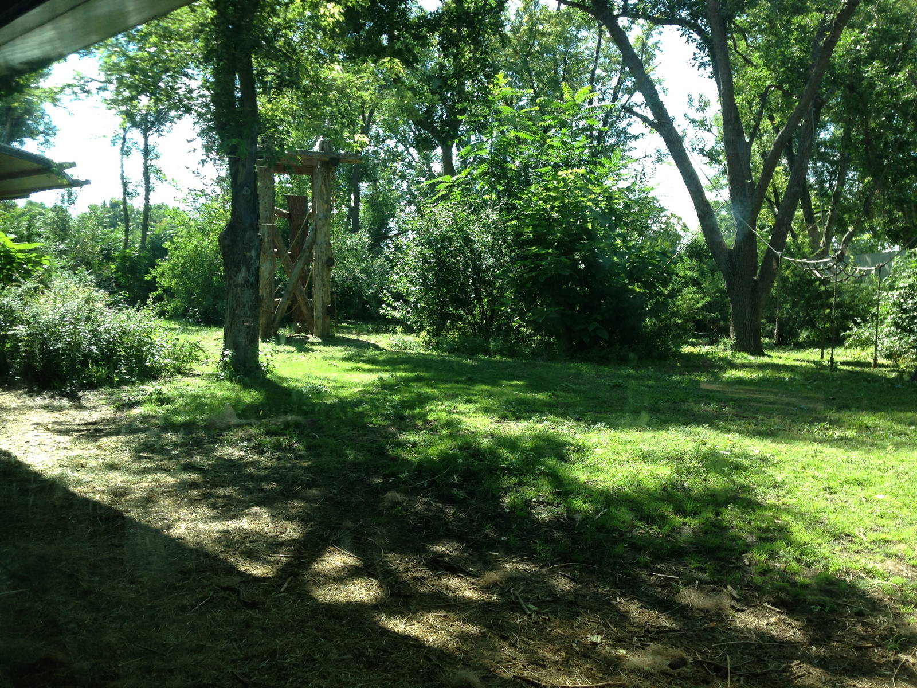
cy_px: 344
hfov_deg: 55.4
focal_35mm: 33
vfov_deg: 42.9
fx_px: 874
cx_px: 458
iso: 50
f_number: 2.4
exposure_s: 1/170
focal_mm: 4.13
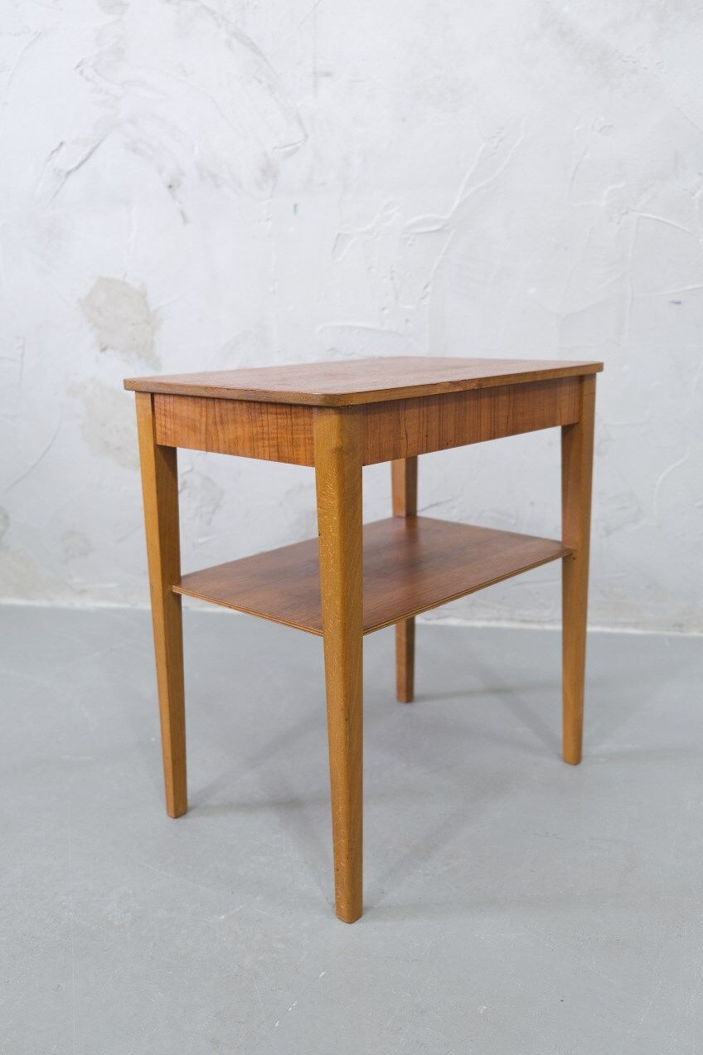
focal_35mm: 29
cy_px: 528
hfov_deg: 45.0
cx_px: 352
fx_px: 849
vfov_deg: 63.7
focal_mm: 19.6
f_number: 2.8
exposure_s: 1/27
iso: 500
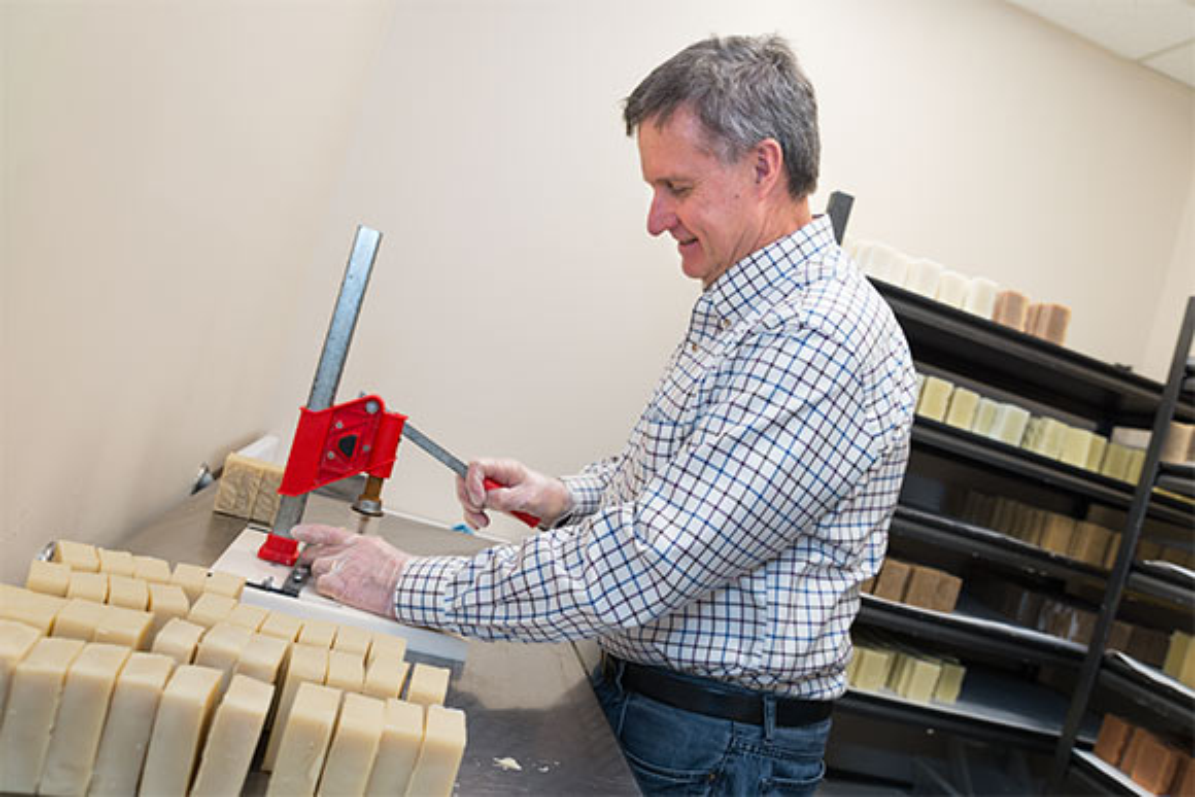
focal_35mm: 24
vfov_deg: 53.2
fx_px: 797
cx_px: 598
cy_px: 398
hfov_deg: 73.7
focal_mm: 24
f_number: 4.8
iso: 200
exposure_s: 1/60
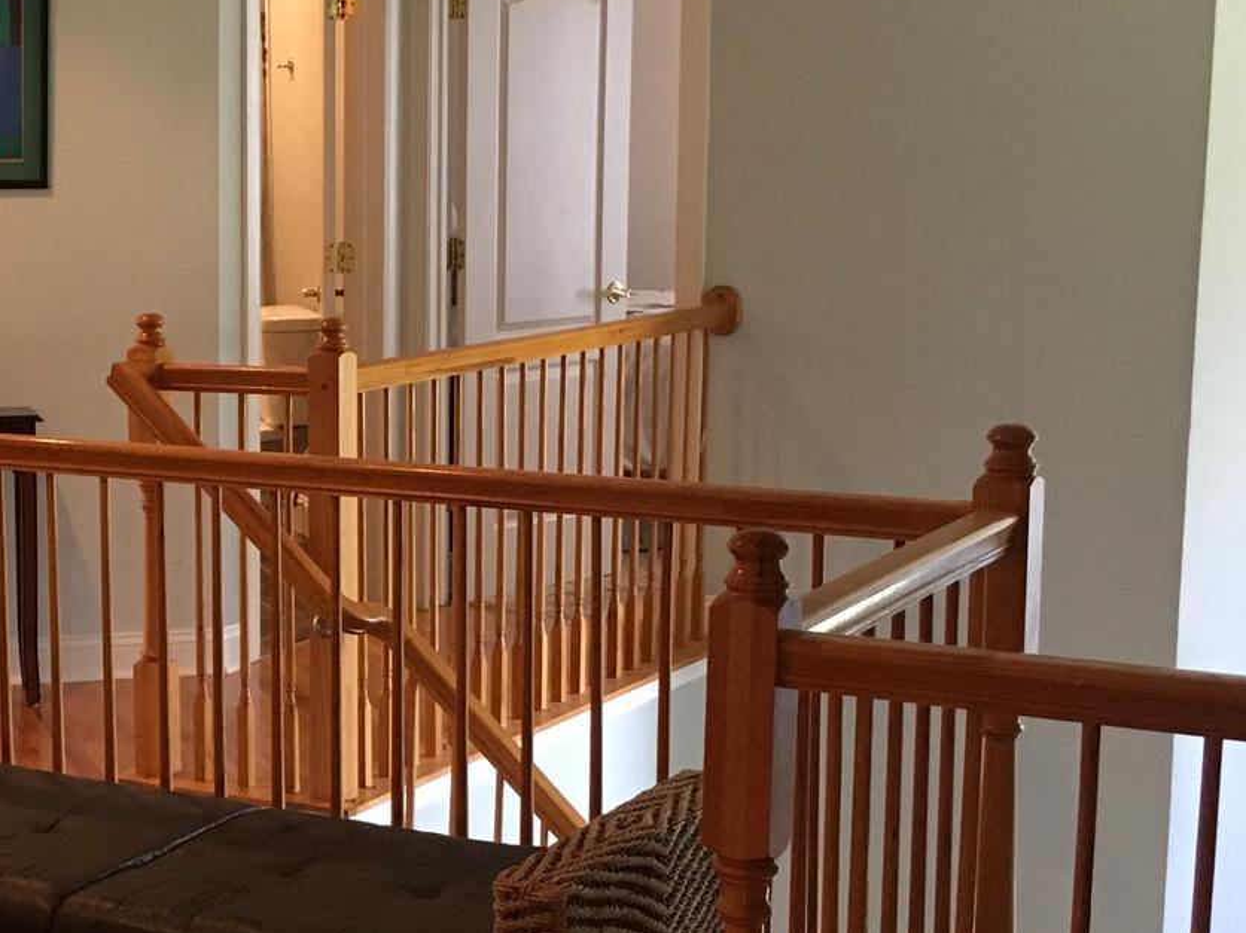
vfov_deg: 20.7
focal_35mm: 71
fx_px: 2555
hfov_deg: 26.2
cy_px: 571
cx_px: 36
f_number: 2.2
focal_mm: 4.15
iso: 160
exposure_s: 1/30
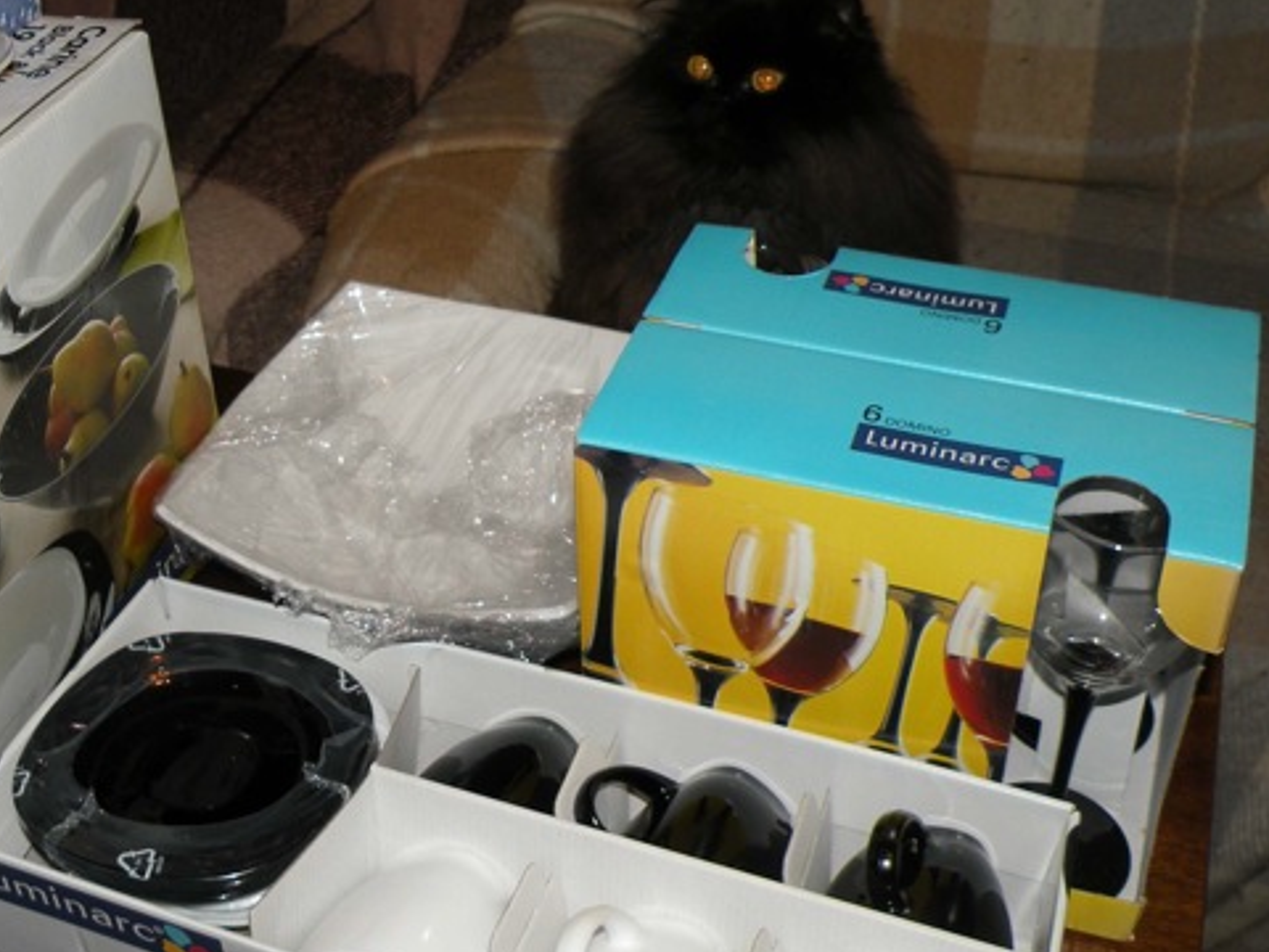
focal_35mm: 45
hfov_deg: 41.4
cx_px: 407
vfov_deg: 32.1
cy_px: 365
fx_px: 1650
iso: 64
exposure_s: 1/60
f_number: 2.8
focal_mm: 4.7
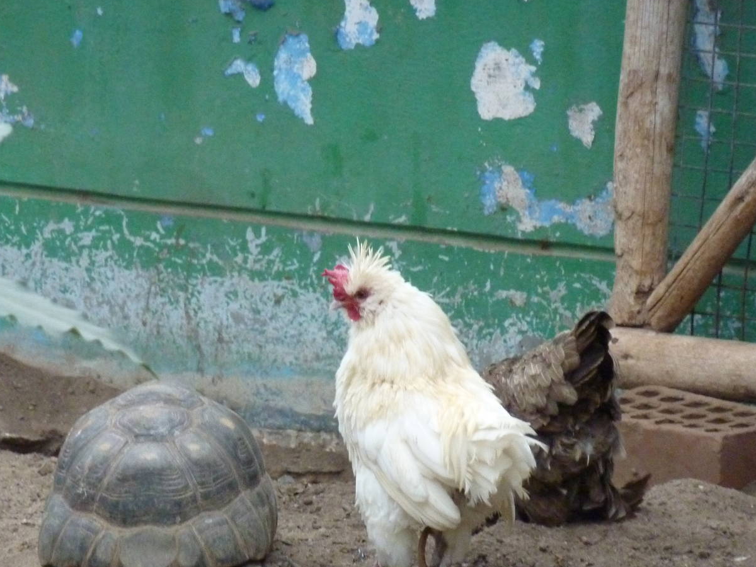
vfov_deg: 3.7
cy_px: 343
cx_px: 266
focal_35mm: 400
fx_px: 8736
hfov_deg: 5.0
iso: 640
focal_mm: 49.2
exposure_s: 1/250
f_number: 4.9
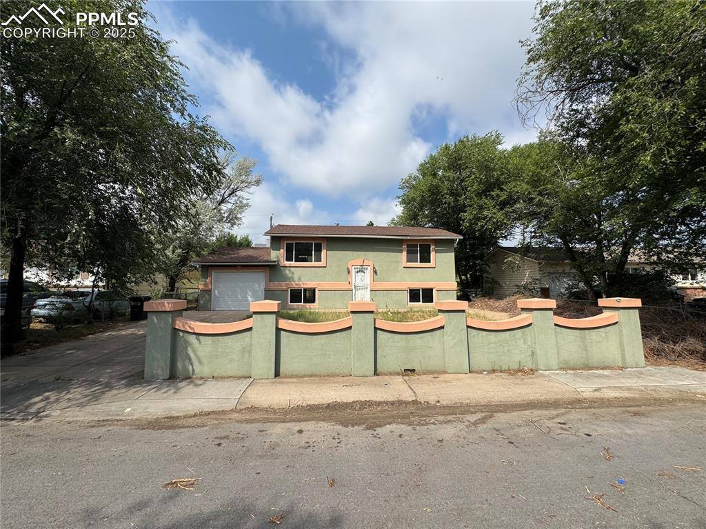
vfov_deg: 85.6
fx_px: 285
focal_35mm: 14
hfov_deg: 102.1
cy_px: 264
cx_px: 353
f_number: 2.2
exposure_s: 1/2674
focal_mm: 2.22
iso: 50
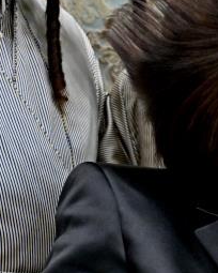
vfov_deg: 16.0
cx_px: 481
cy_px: 223
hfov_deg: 11.3
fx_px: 959
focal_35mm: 119
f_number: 4
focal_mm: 31.5
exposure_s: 1/400
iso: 1000
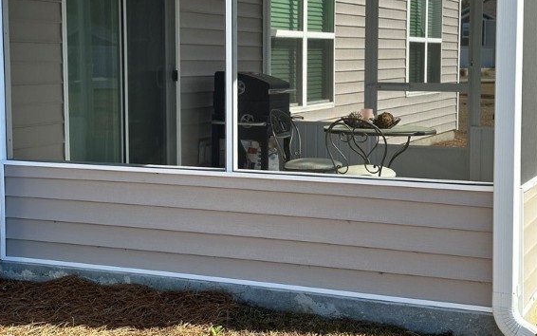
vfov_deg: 18.9
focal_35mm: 69
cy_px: 133
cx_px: 266
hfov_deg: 29.8
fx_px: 1010
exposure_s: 1/1305
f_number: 1.78
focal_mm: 6.86
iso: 64
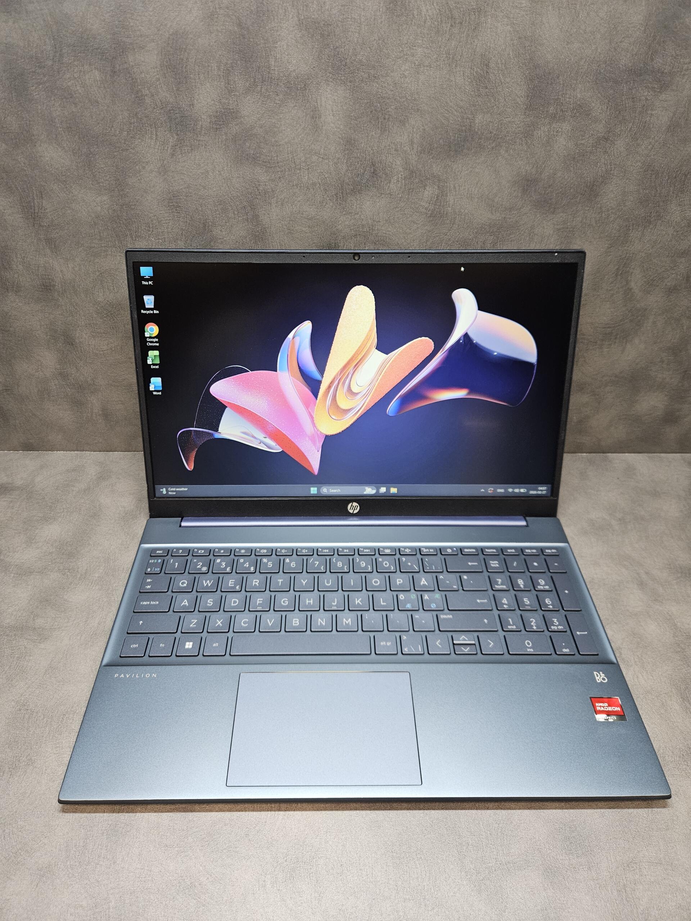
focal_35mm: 23
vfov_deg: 73.9
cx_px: 346
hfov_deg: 58.9
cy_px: 460
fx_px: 612
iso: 400
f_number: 1.8
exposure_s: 1/359
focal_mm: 5.4
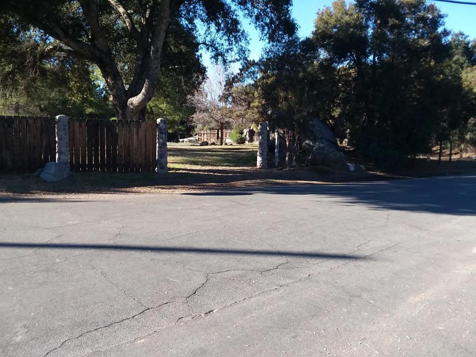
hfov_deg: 61.7
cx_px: 238
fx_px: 399
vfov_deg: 48.2
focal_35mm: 29
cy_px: 178
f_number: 1.9
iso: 40
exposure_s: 1/364
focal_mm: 2.47
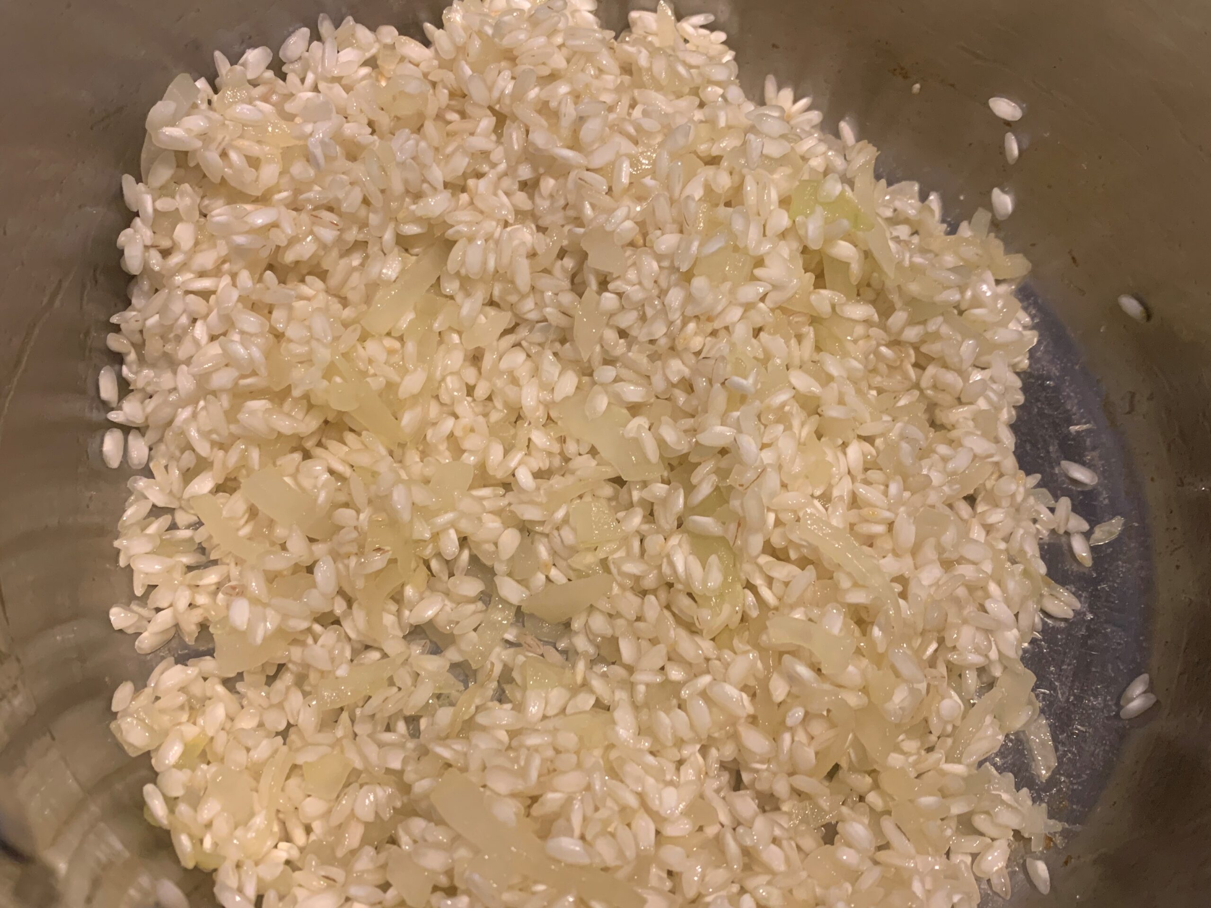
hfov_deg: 67.3
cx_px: 606
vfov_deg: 53.1
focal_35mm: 26
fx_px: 910
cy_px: 454
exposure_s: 1/50
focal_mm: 4.25
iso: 200
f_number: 1.8
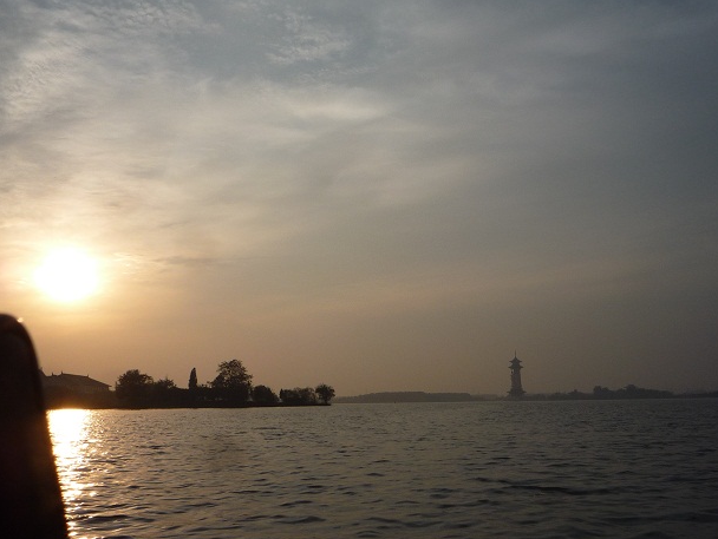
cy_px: 302
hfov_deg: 51.2
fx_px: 747
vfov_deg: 39.6
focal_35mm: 36
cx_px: 410
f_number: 5.6
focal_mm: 5.2
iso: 100
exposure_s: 1/800
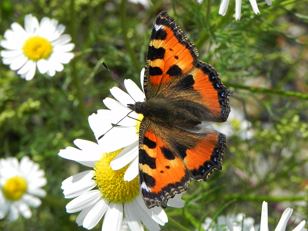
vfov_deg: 14.1
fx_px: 934
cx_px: 154
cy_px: 116
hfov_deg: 18.7
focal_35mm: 105
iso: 160
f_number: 6.3
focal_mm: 18.8
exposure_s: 1/540
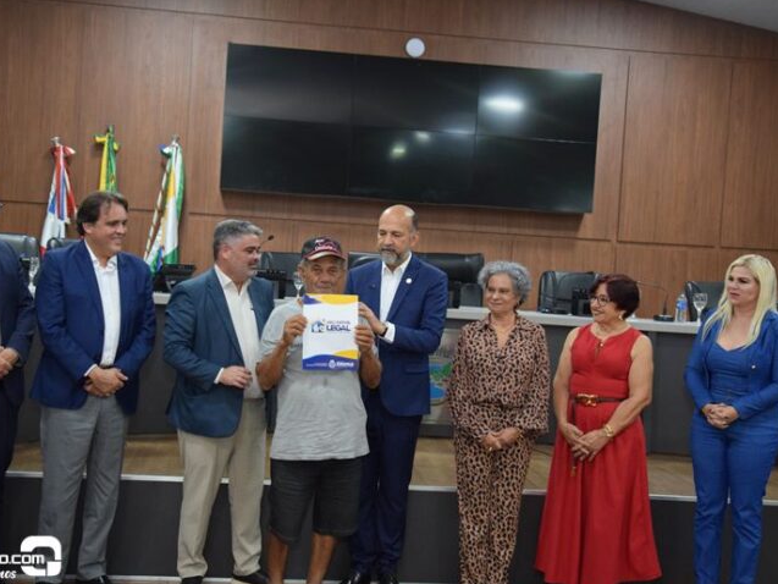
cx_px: 364
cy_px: 290
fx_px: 1057
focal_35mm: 47
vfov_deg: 30.9
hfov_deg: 40.4
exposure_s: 1/60
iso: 1800
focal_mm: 28
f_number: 4
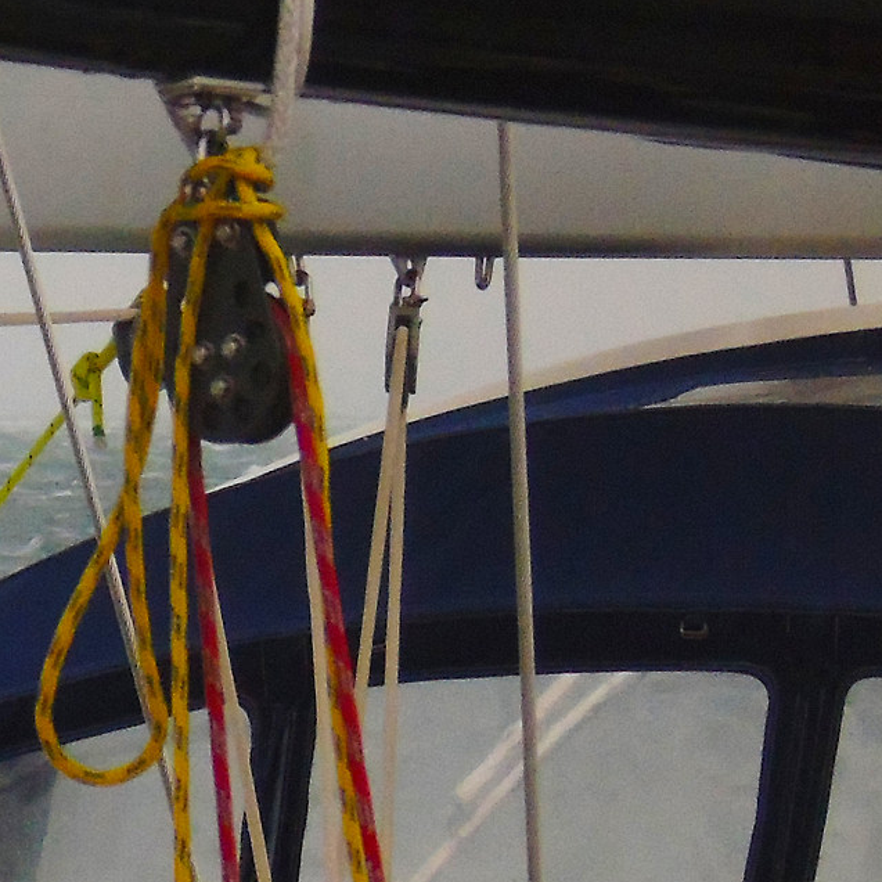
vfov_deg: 2.5
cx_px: -755
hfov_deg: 2.5
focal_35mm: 706
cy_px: 798
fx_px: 20352
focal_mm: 38
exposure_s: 1/320
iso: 400
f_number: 4.7
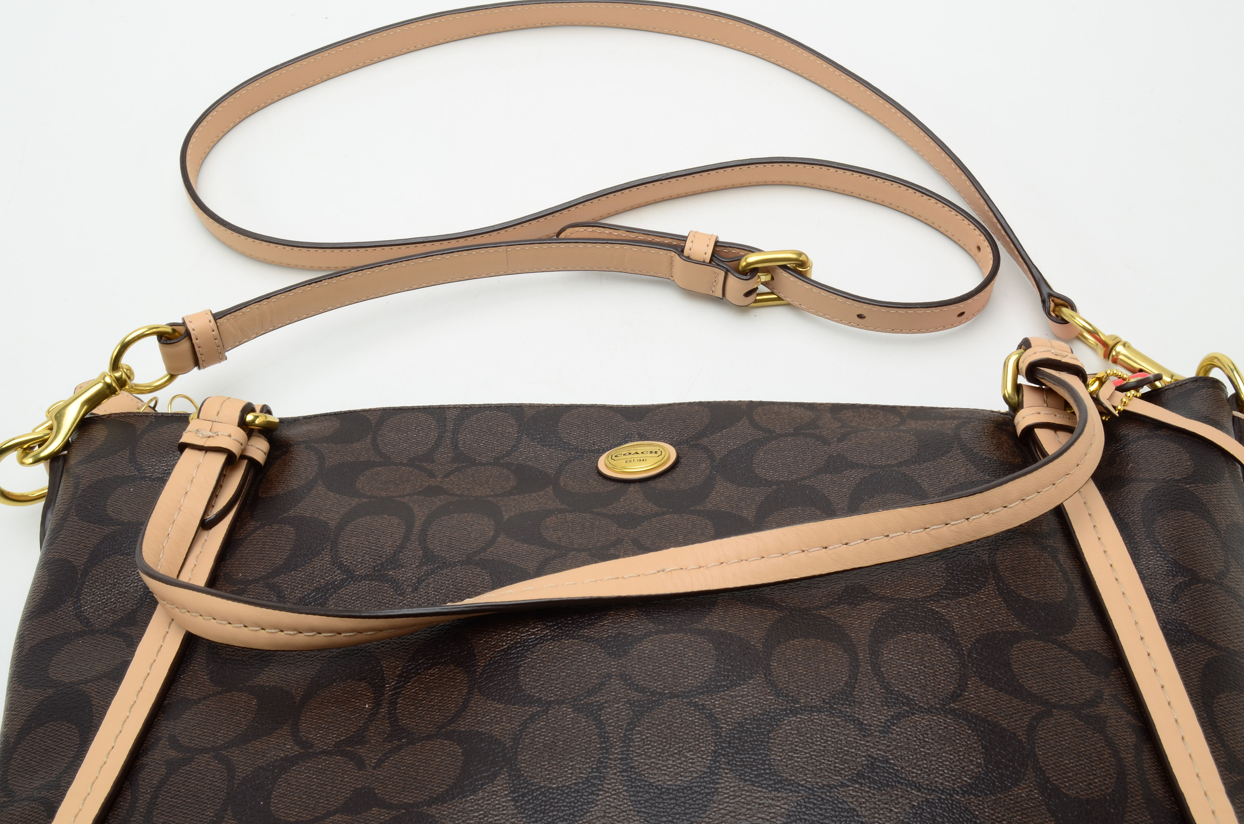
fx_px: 1621
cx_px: 623
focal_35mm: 47
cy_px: 395
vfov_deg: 28.5
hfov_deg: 42.0
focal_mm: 30
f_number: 20
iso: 100
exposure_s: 1/160
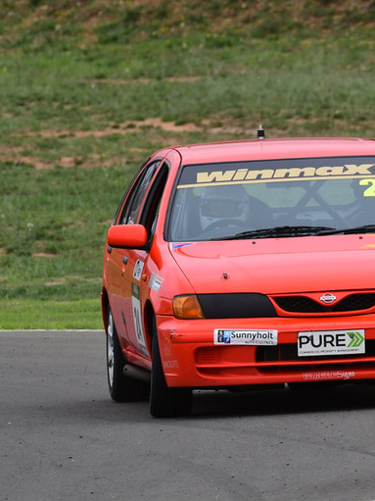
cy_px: 242
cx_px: 199
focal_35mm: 994
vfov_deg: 2.0
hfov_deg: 1.5
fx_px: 14364
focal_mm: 440
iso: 800
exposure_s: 1/640
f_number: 11
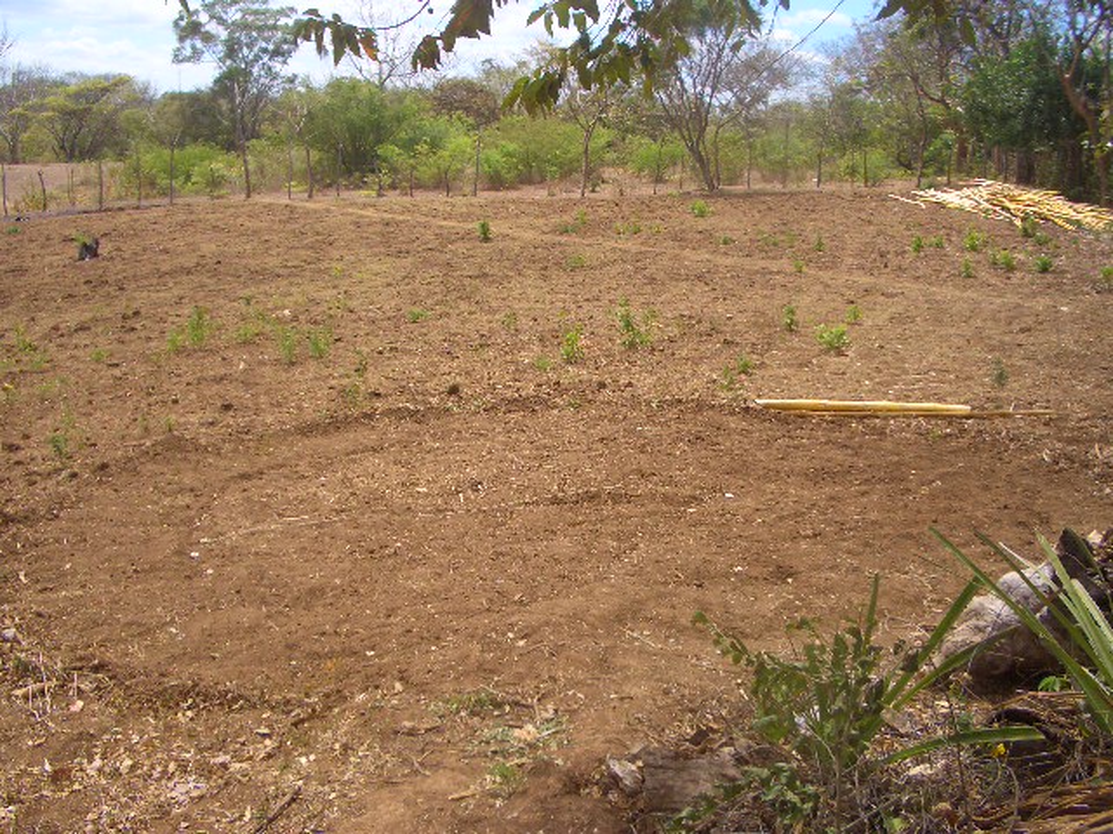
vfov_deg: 40.7
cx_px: 556
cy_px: 417
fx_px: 1125
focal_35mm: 35
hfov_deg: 52.6
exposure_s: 1/320
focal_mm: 5.8
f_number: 4.3
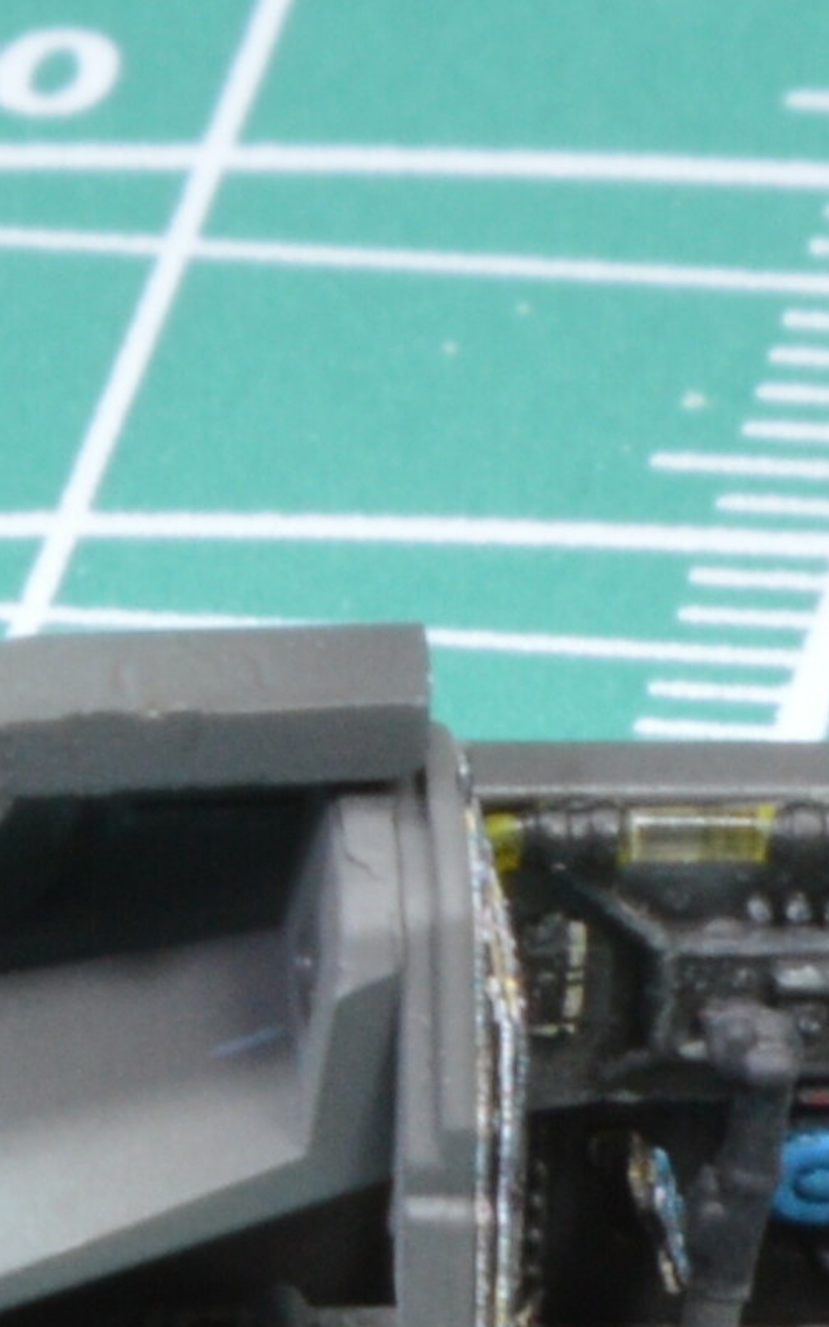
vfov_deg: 1.8
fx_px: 43250
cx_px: 757
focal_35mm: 1196
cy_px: 1324
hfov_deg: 1.1
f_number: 22
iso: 200
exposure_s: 1/5
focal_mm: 105
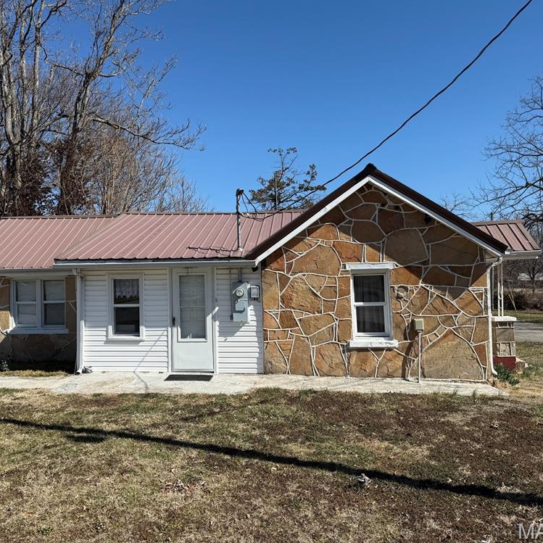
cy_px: 268
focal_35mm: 29
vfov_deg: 55.6
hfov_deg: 55.3
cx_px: 220
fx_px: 515
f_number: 1.78
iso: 80
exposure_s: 1/5319
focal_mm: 6.76
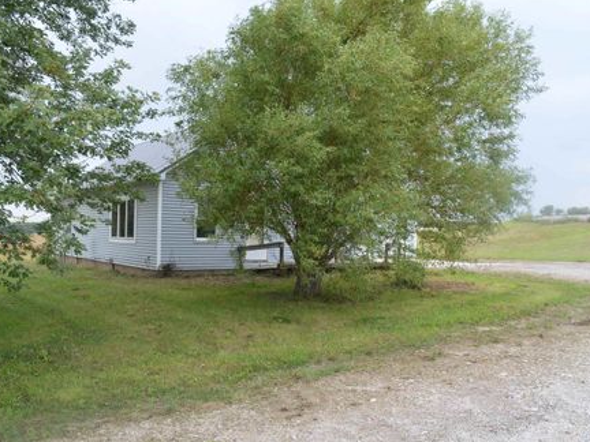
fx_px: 511
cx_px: 261
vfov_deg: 46.8
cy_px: 220
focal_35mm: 30
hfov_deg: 59.8
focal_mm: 18
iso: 200
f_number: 7.1
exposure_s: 1/200
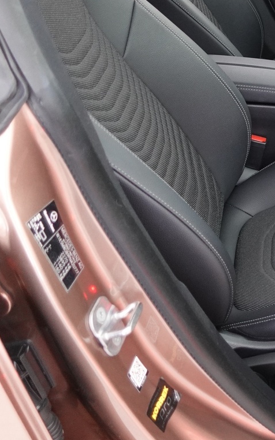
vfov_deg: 38.4
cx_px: 412
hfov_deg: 21.1
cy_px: 147
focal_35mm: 52
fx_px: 624
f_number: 1.8
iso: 800
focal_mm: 9.4
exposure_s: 1/13
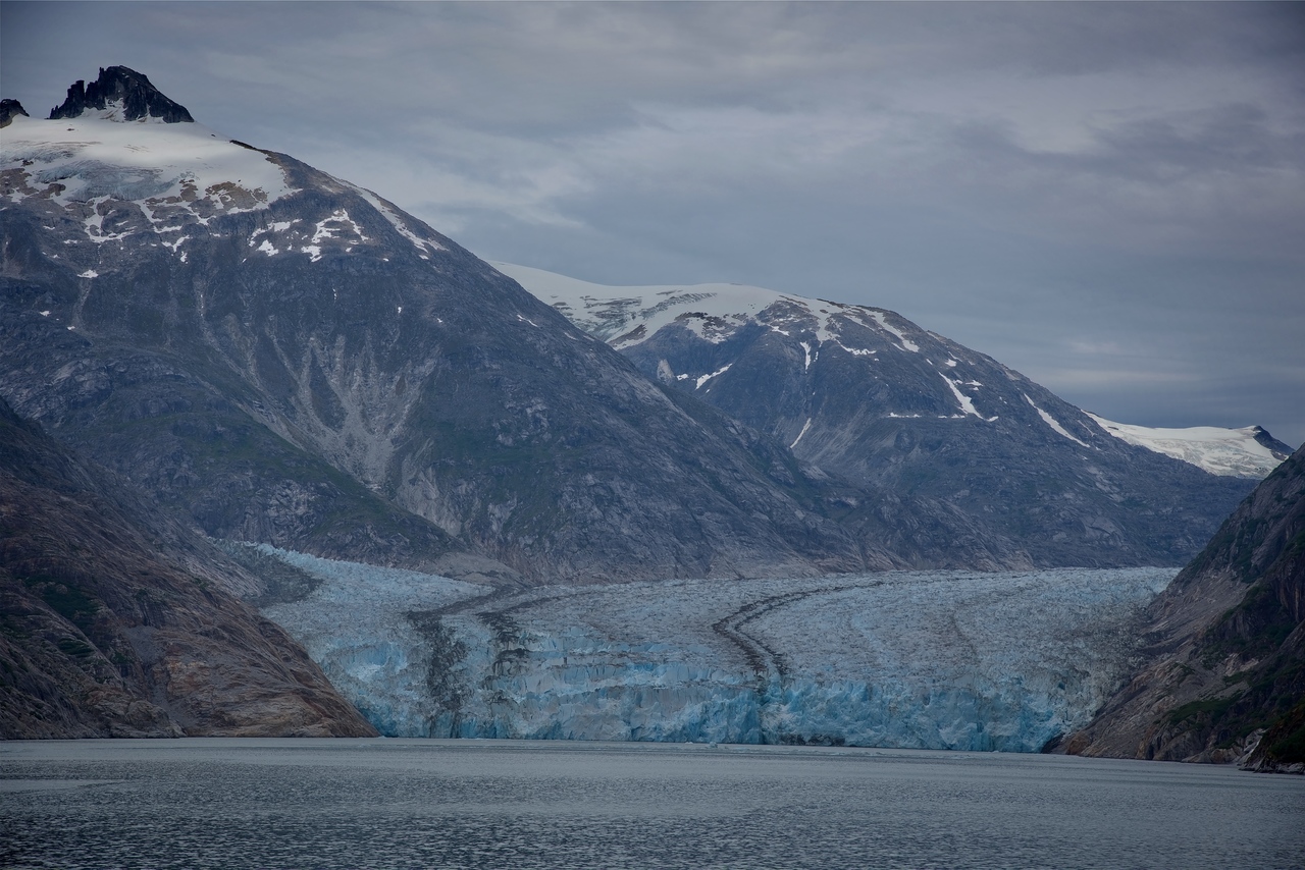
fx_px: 3336
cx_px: 652
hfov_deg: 22.1
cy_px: 435
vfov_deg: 14.9
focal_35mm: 92
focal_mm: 92
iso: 100
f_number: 8
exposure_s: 1/250
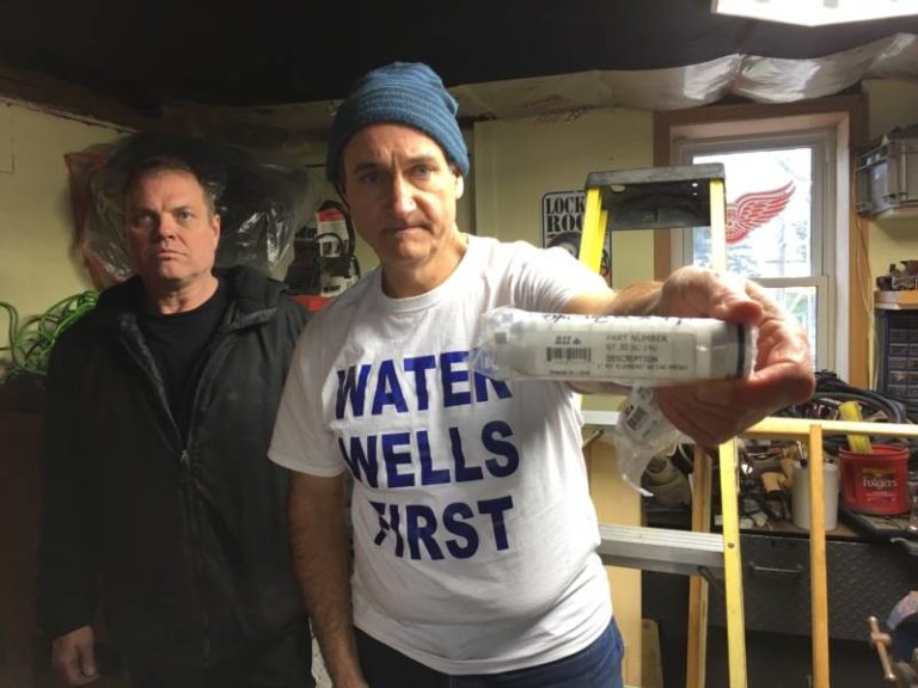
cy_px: 344
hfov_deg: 61.7
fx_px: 769
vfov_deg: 48.2
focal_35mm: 29
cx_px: 459
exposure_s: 1/30
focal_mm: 4.15
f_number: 2.2
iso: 32
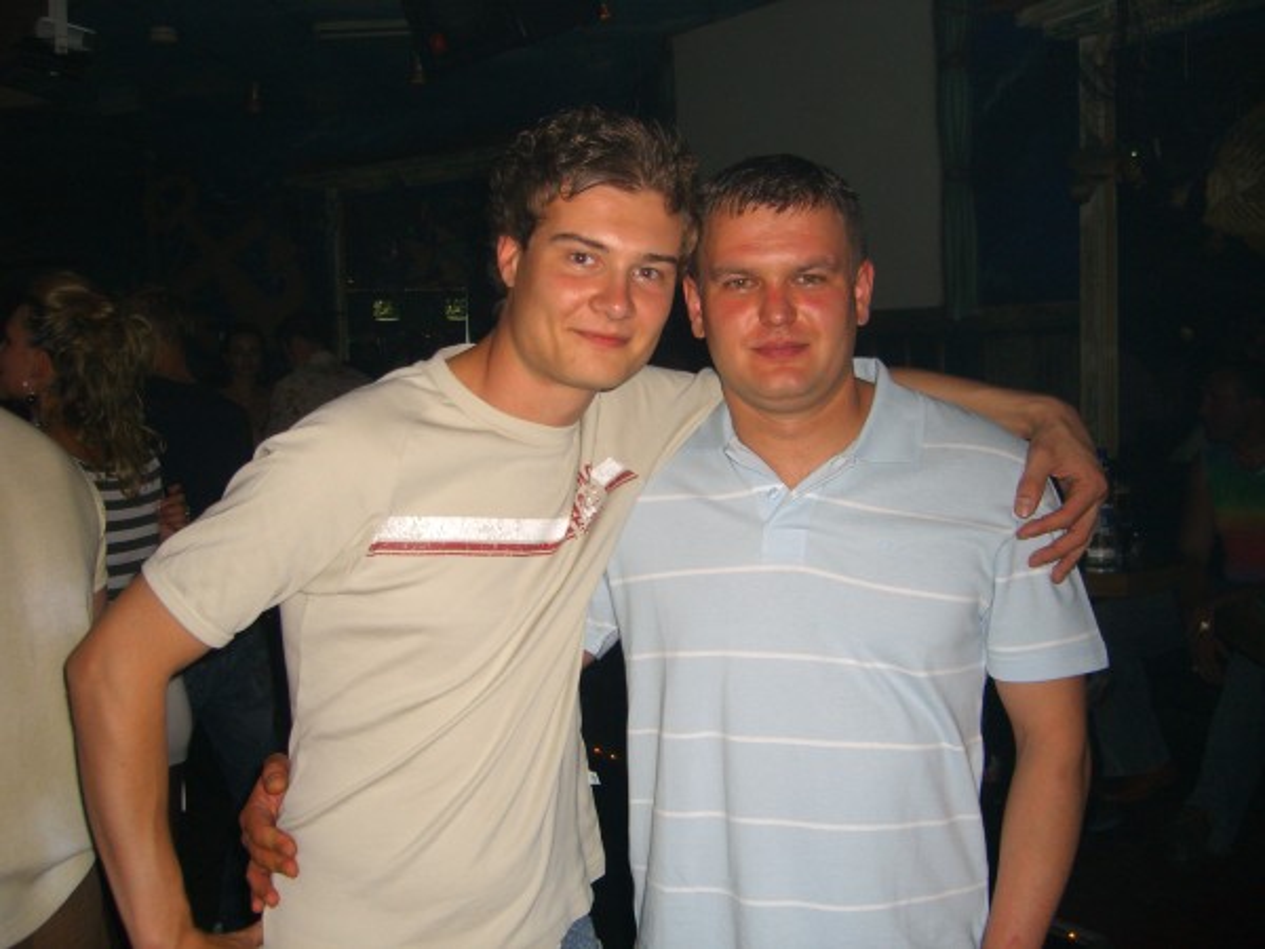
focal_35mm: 38
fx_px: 1389
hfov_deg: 49.0
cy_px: 474
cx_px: 632
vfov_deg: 37.7
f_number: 2.8
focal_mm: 7.9
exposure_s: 1/60
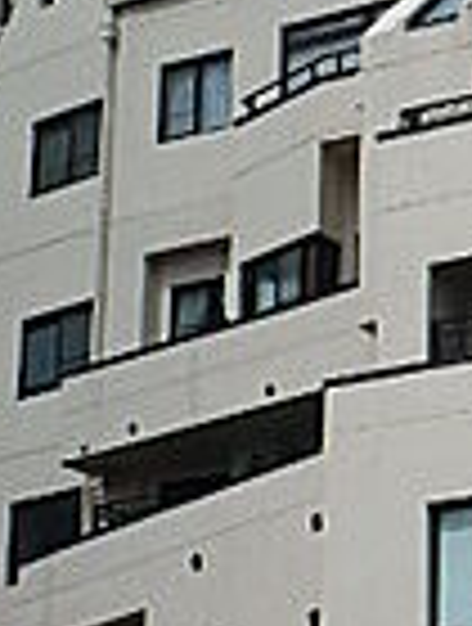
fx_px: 2244
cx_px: 521
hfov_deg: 11.8
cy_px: 504
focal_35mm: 124
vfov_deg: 15.7
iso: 125
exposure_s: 1/800
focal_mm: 6.4
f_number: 5
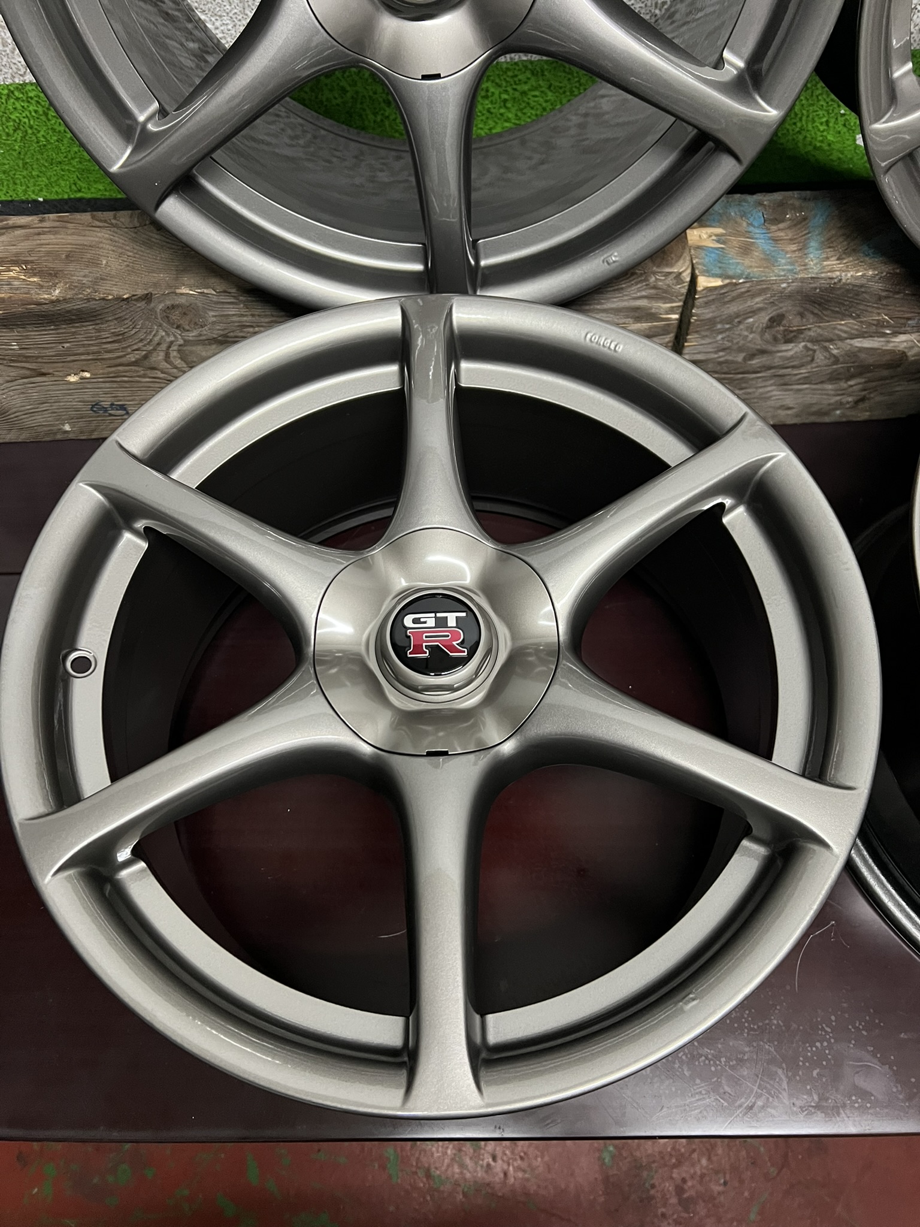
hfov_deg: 53.1
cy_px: 614
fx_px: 921
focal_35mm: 26
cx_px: 460
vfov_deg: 67.3
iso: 400
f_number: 1.5
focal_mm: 5.7
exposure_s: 1/33
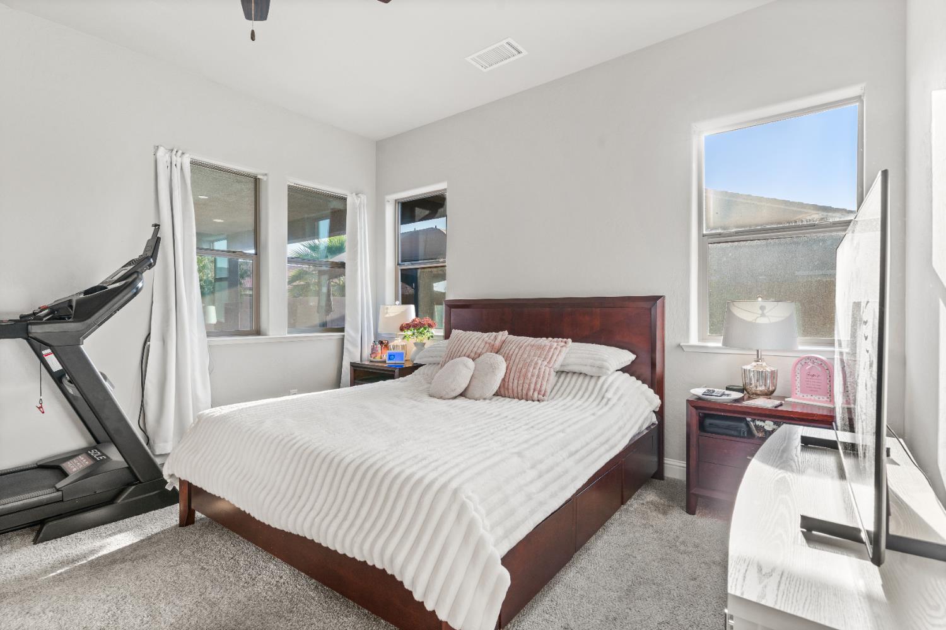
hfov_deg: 93.3
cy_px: 315
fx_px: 447
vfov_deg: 70.4
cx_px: 473
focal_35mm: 17
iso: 80
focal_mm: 17
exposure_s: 1/4
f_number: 9
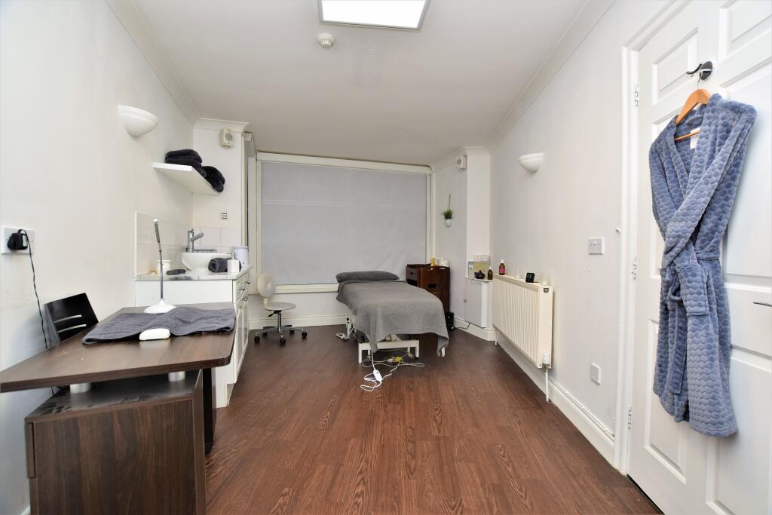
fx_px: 322
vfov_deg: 77.3
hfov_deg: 100.4
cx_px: 386
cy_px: 258
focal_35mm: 15
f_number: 5.6
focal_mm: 10
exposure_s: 1/60
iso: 400
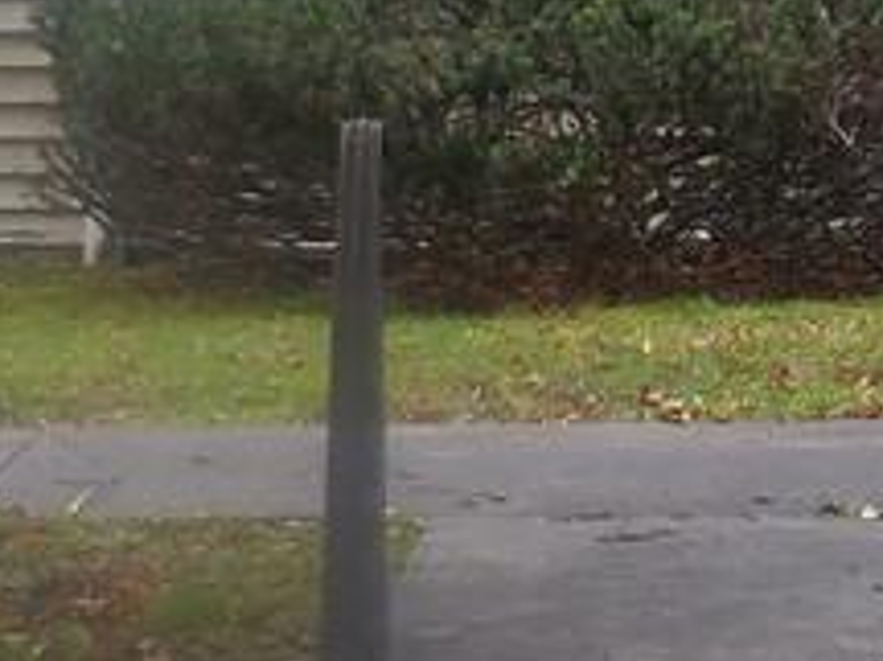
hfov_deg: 10.3
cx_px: 1359
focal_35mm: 186
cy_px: 156
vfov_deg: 8.0
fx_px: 4742
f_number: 3.9
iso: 125
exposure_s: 1/100
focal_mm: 7
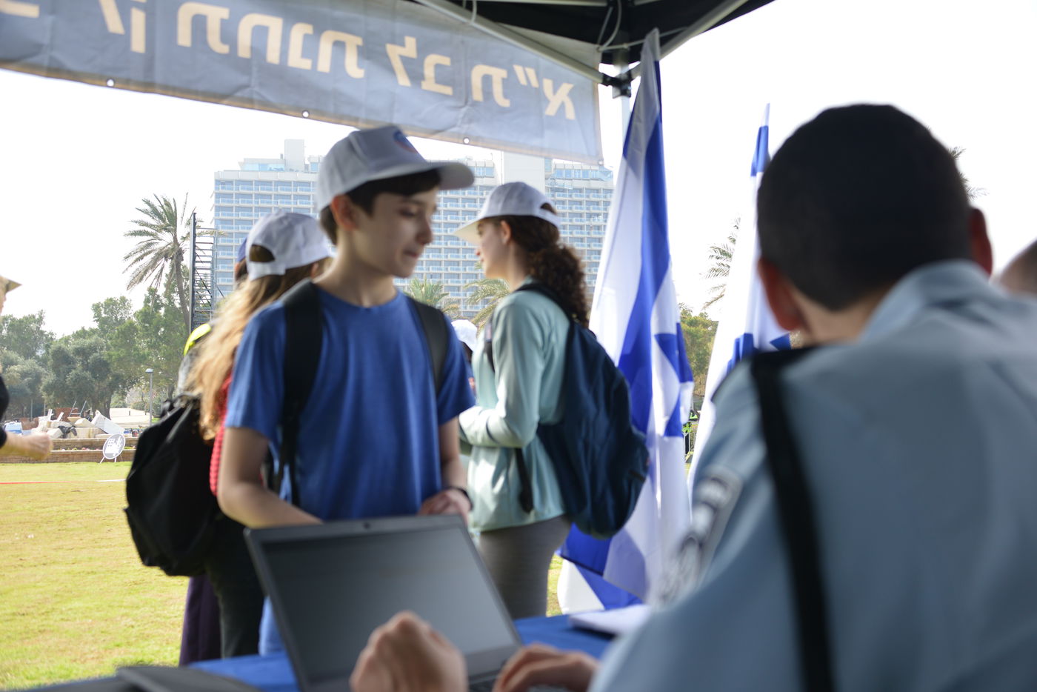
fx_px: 980
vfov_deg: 38.9
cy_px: 346
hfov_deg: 55.8
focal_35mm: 34
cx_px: 518
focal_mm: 34
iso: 320
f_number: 3.8
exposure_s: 1/640
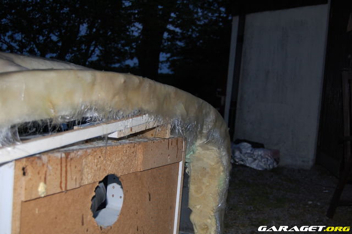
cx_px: 176
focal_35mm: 39
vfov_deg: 34.2
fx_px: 381
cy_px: 117
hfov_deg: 49.6
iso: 400
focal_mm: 26
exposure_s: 1/60
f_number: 4.2
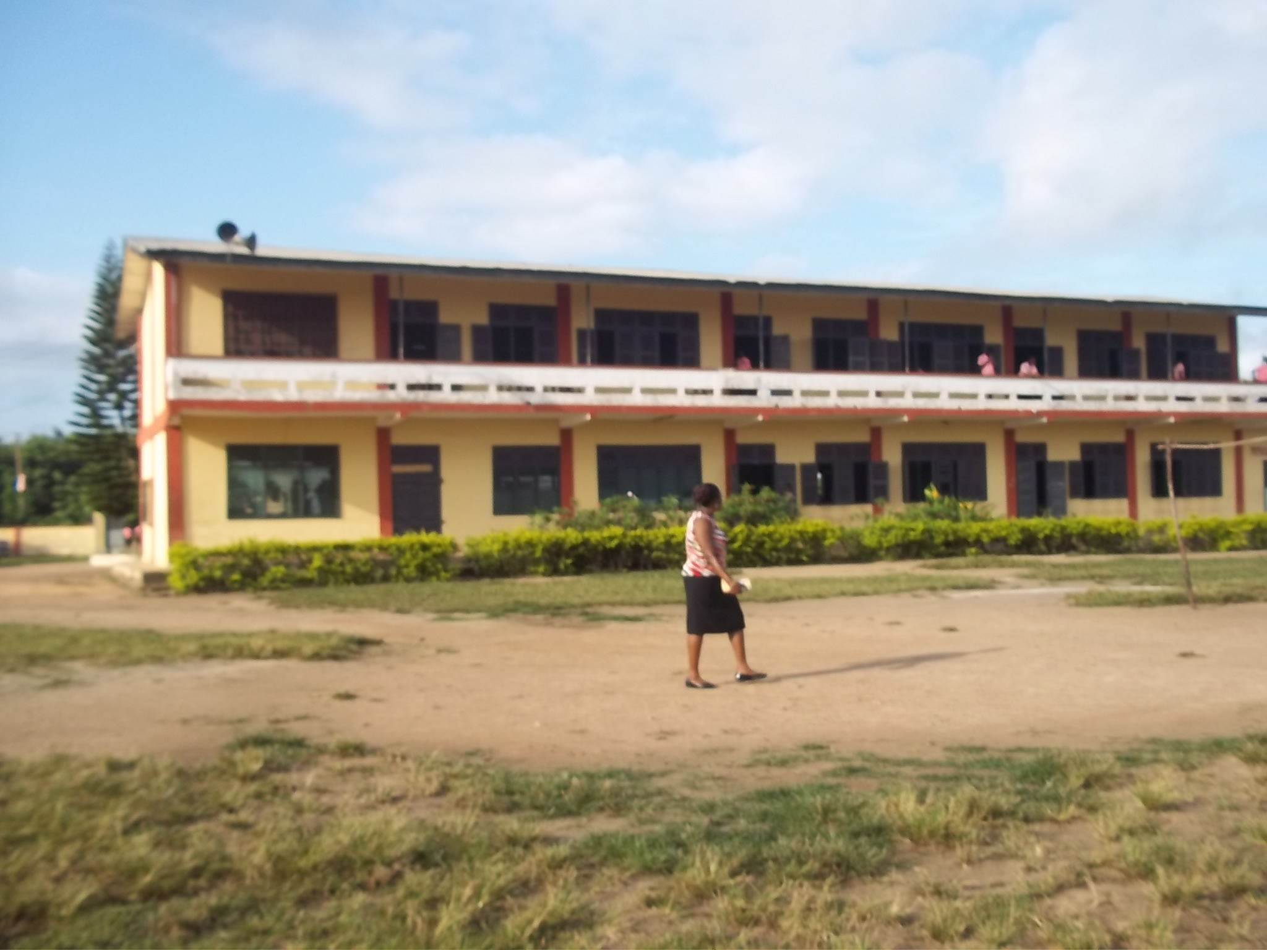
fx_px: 1318
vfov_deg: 39.7
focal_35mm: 36
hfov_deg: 51.4
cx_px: 634
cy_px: 475
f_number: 8
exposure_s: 1/125
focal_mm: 6.5
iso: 80
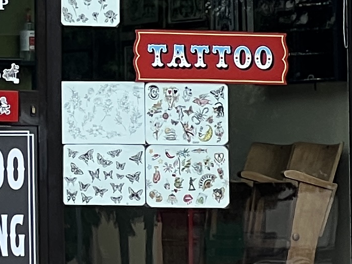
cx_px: -517
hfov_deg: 4.3
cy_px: -170
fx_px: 4568
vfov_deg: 3.3
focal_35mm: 449
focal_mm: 9
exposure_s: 1/245
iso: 32
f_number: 2.8
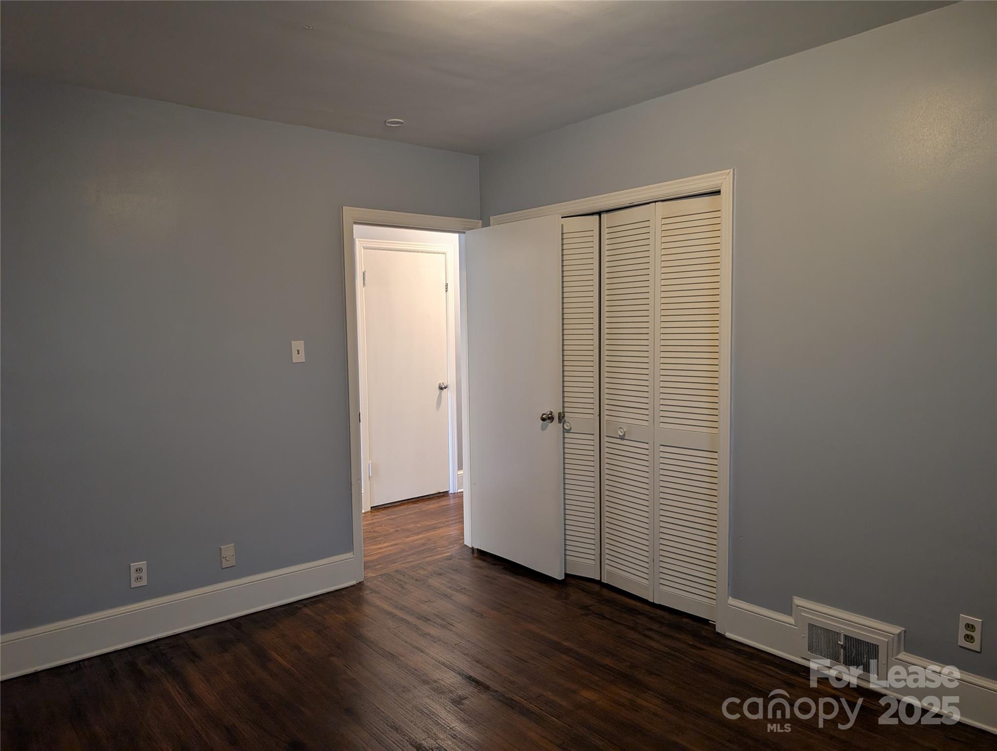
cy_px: 376
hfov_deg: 71.5
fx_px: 692
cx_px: 498
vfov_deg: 56.9
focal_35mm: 24
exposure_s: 1/60
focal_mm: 6.9
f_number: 1.68
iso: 215
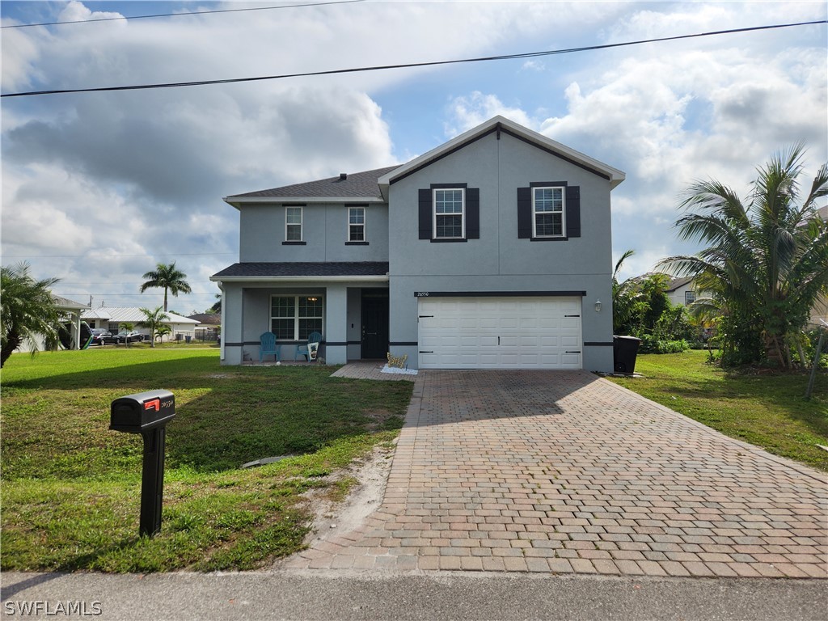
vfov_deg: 58.9
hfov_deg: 73.9
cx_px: 414
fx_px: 550
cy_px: 310
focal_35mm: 23
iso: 20
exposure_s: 1/4847
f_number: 1.8
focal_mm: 5.4
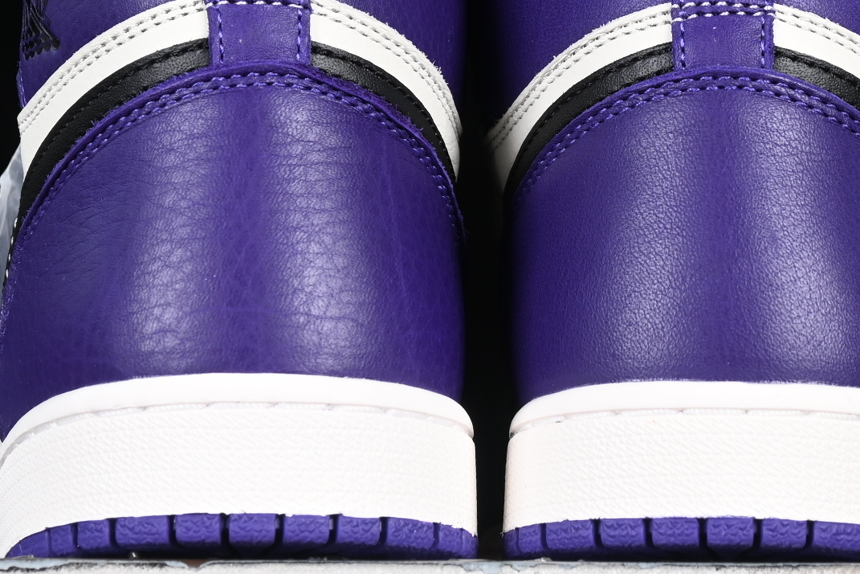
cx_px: 475
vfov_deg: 7.0
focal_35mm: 195
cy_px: 108
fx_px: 4658
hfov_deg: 10.5
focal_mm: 50
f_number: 6.3
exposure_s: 1/60
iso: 160
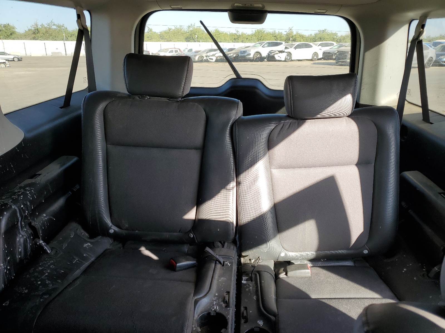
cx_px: 222
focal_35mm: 26
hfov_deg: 67.3
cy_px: 166
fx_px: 334
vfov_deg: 53.1
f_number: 1.5
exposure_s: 1/256
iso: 50
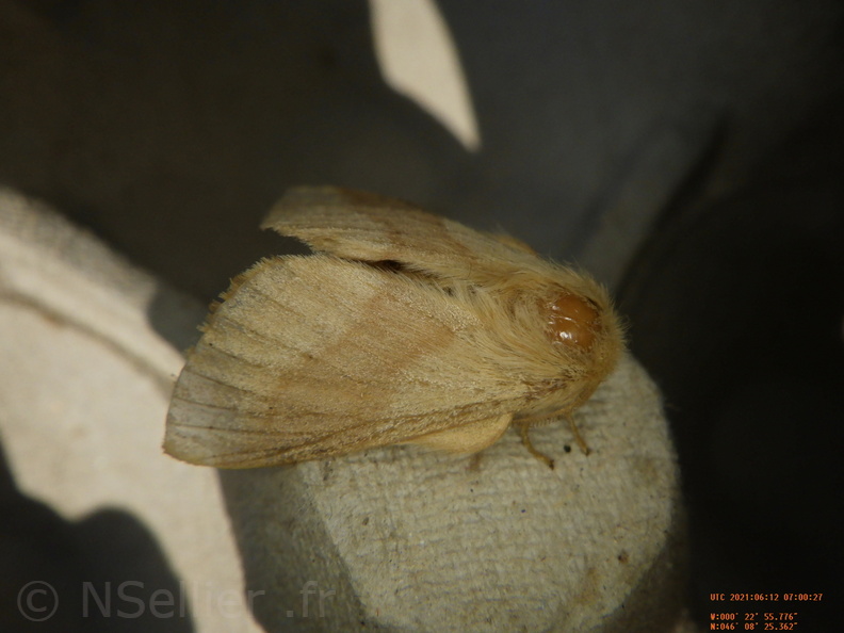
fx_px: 829
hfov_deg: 54.0
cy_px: 316
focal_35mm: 34
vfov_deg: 41.8
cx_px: 422
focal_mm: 6.1
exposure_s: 1/3200
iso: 250
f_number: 4.6
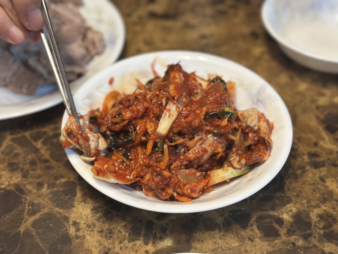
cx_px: 169
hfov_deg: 39.7
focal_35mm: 48
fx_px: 469
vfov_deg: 30.3
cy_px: 127
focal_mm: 6.86
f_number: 1.78
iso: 320
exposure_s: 1/60
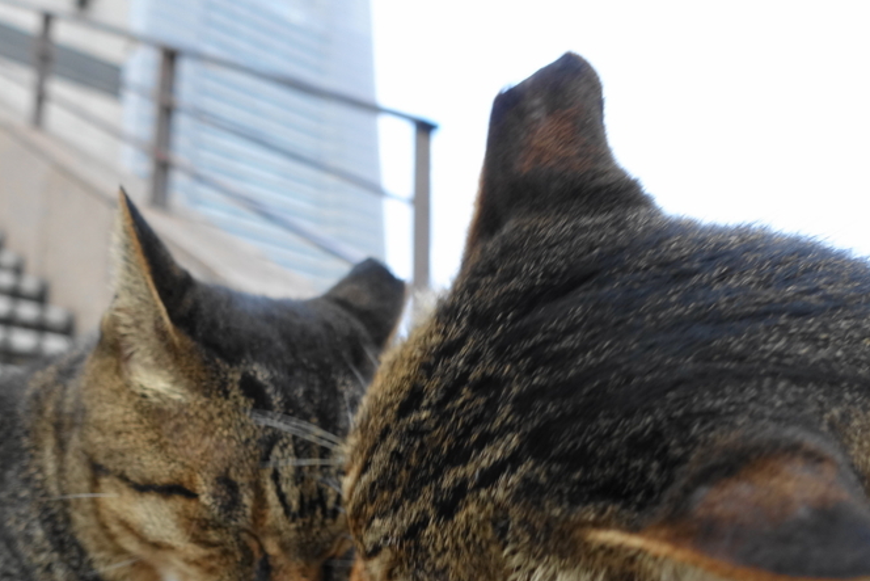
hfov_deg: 50.7
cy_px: 412
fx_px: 894
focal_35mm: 37
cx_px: 271
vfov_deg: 35.4
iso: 400
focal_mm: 8.8
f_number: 2.8
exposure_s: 1/200
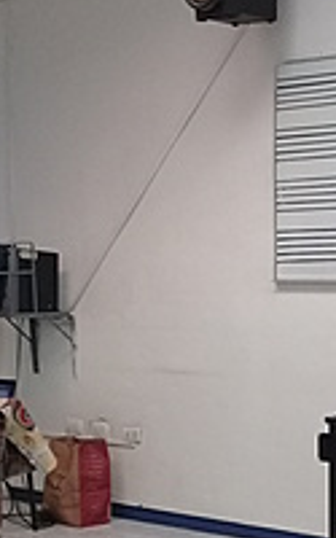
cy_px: 473
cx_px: 368
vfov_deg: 25.4
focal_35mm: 79
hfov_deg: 16.1
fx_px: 1157
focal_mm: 3.3
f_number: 2.2
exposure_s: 1/40
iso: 125
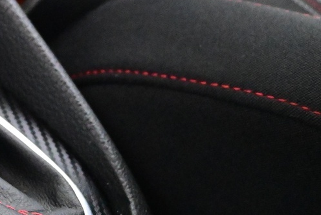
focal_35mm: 100
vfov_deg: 13.6
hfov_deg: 17.8
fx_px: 896
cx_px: -181
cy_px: 36
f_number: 3.8
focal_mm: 20.5
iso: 9000
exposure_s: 1/30
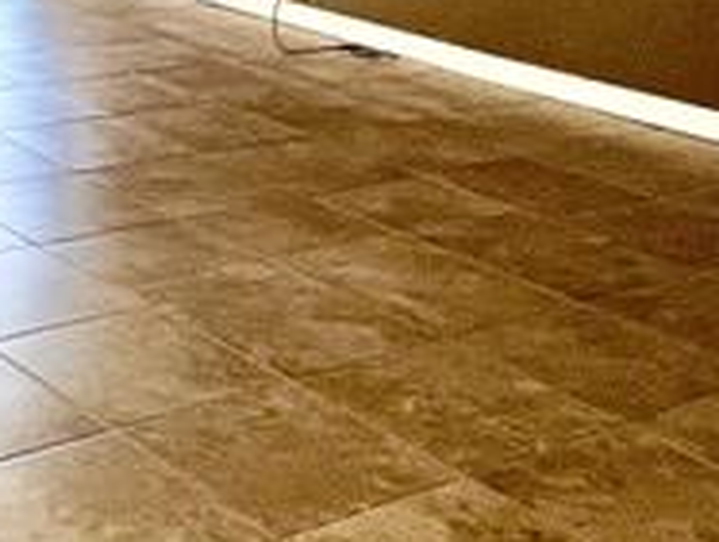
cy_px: 161
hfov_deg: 25.6
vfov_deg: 20.7
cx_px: -50
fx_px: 1478
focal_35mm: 71
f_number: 1.8
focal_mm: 1.57
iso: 200
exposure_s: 1/60
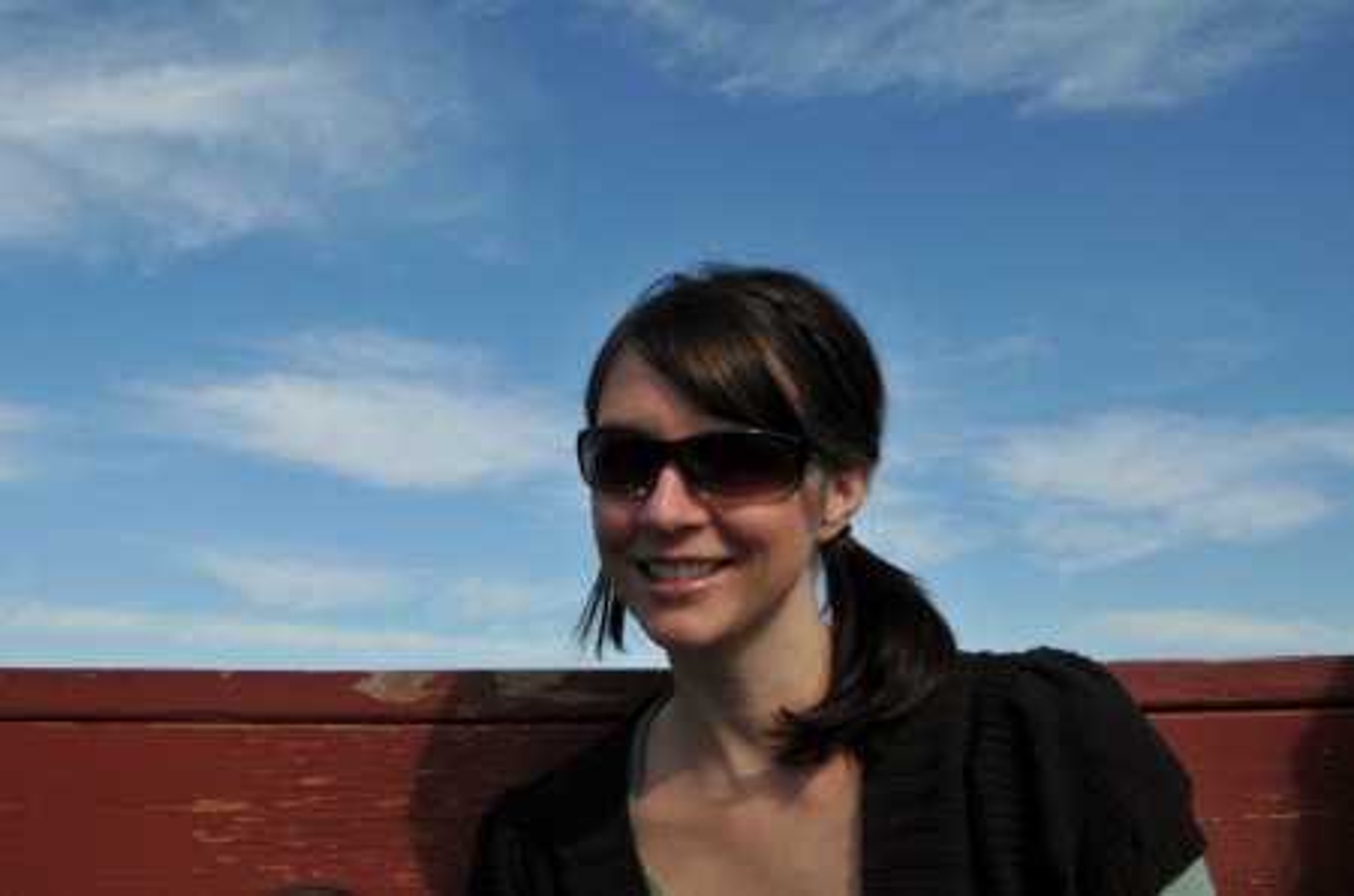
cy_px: 448
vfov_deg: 36.7
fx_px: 1351
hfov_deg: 53.2
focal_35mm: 36
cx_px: 677
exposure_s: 1/500
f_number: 11
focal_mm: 24
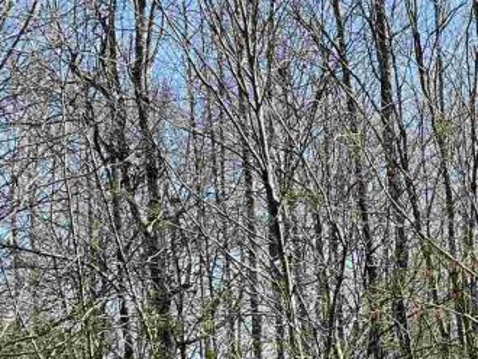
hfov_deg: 18.4
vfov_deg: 14.0
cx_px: 443
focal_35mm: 105
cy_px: 320
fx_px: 1451
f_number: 1.5
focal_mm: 5.7
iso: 50
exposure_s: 1/2208
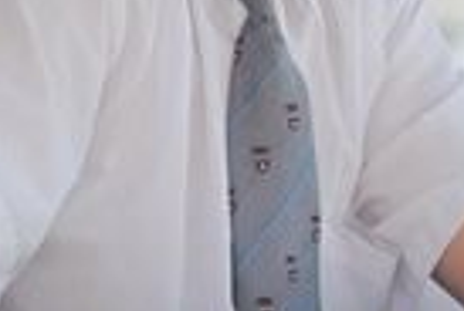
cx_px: 349
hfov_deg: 4.4
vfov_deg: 3.0
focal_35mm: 466
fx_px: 6017
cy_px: -164
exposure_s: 1/1600
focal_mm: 85
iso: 200
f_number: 3.5
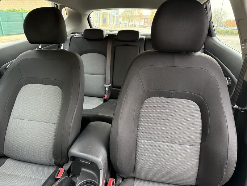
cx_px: 124
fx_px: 171
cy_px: 93
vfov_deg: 56.8
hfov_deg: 71.6
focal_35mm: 24
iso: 320
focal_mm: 6.76
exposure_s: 1/60
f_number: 1.78
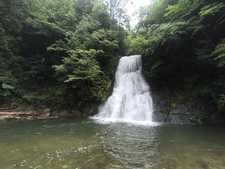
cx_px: 112
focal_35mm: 15
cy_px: 84
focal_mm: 1.65
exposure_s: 1/50
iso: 64
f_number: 2.2
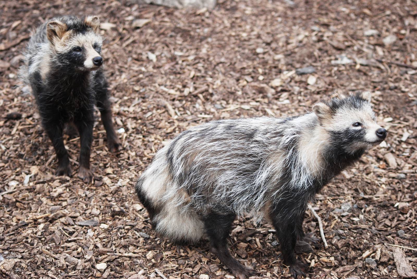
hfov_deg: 19.4
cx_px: 208
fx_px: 1218
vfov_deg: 13.1
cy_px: 140
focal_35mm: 105
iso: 200
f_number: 5
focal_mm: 70
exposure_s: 1/400
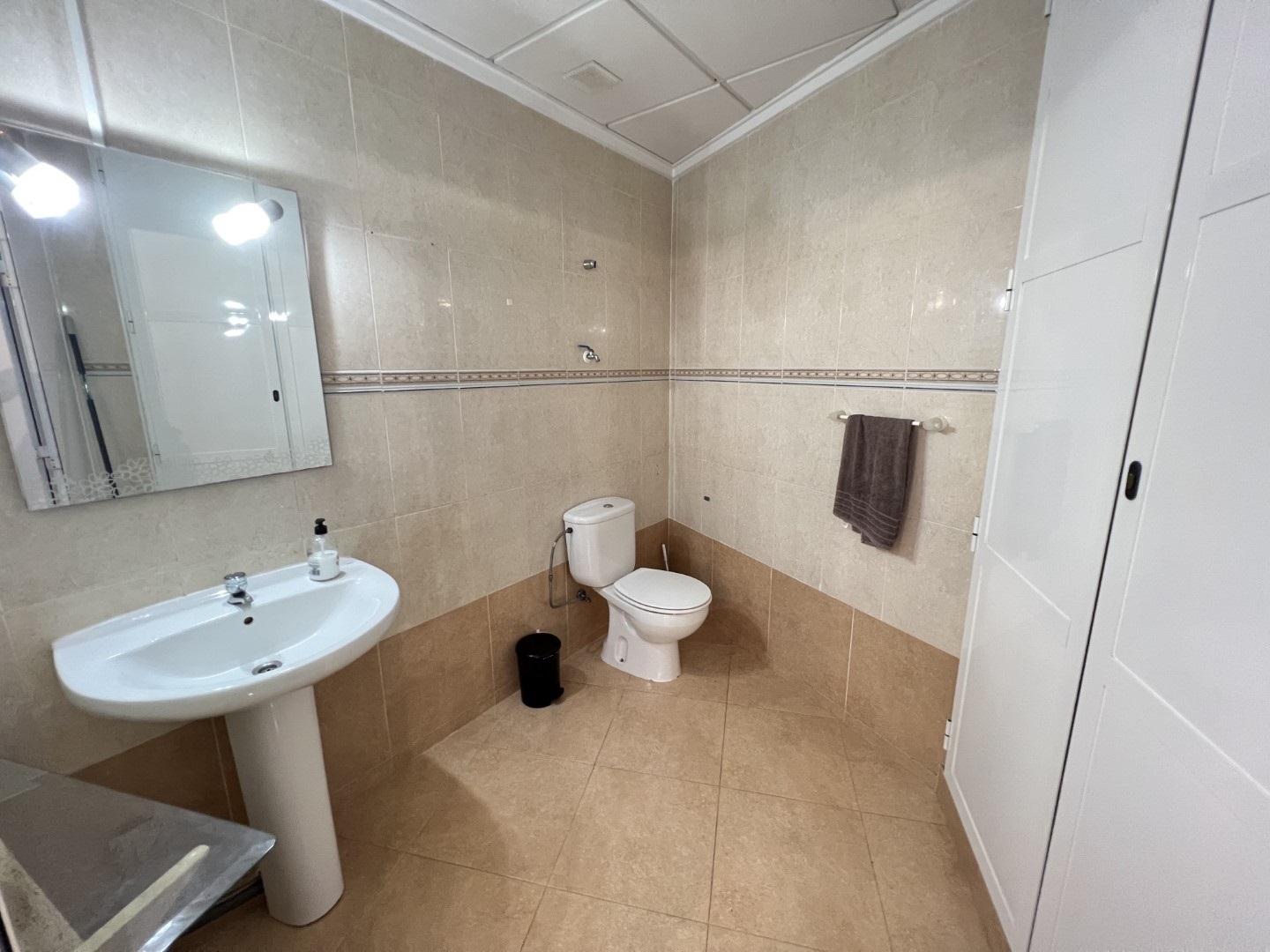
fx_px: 477
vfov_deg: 89.9
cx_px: 635
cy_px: 476
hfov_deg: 106.2
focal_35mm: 13
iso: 400
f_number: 1.8
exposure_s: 1/50
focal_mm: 1.57
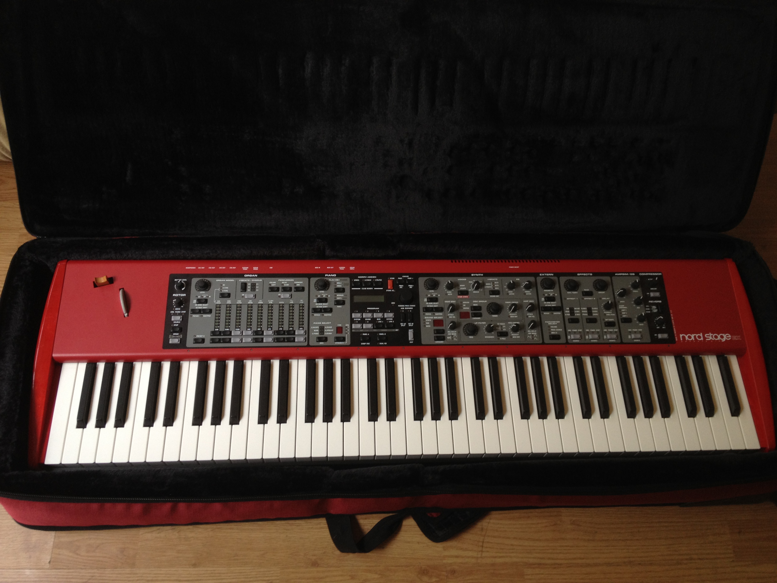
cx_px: 388
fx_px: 786
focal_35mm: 35
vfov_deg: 40.7
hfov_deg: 52.6
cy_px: 292
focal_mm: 4.28
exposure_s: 1/60
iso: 80
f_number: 2.4
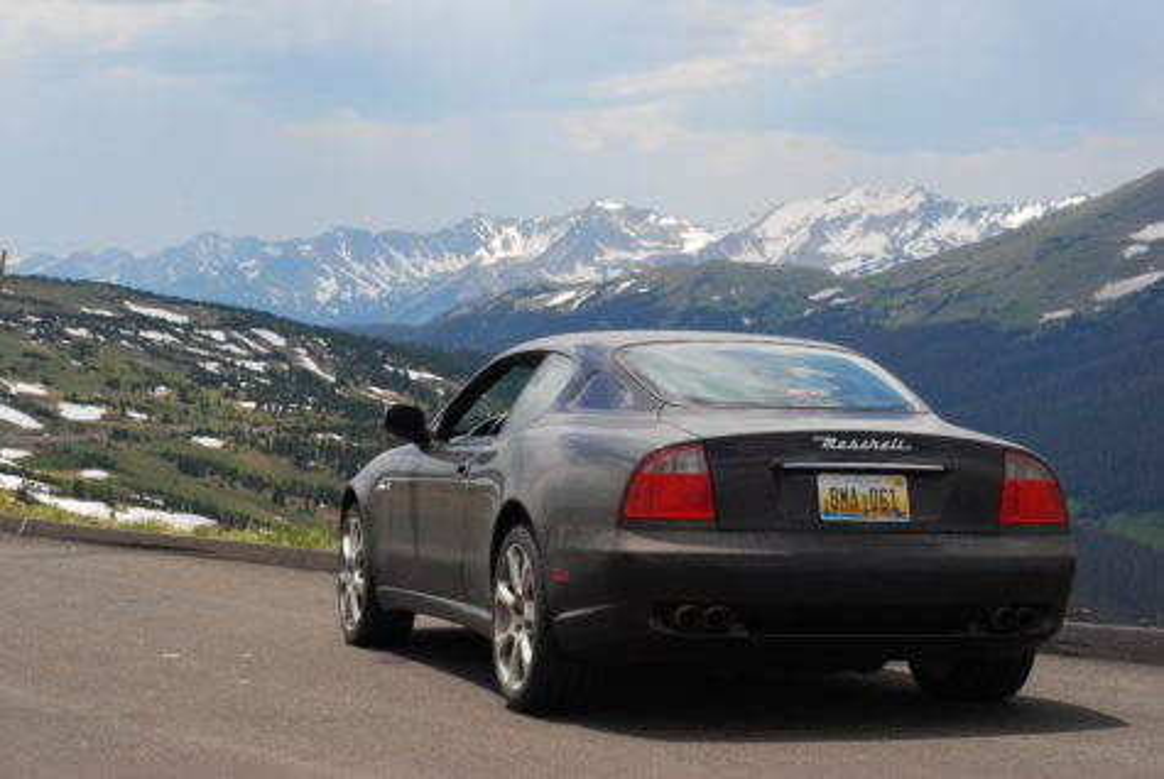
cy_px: 390
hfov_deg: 27.0
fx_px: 2428
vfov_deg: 18.2
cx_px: 582
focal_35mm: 75
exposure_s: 1/400
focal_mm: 50
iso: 320
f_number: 10
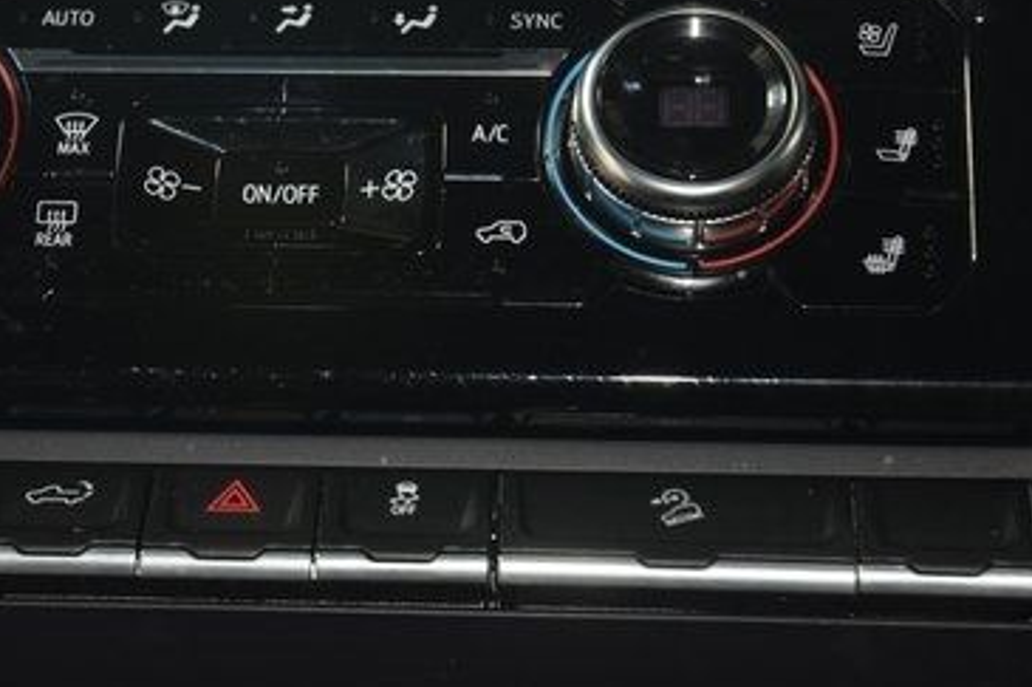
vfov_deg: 9.4
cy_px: 154
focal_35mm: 145
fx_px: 4151
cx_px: 266
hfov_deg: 14.1
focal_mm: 55
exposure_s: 1/25
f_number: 4.5
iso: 1250
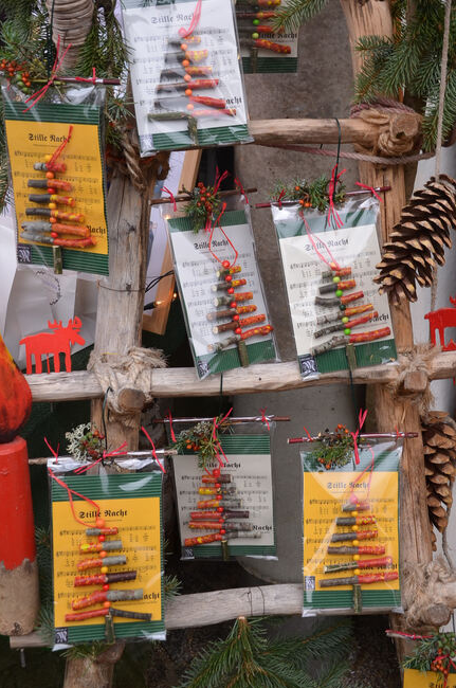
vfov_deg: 41.0
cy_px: 271
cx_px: 245
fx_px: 915
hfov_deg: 28.0
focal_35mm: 48
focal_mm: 26
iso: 200
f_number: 5.6
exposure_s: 1/125
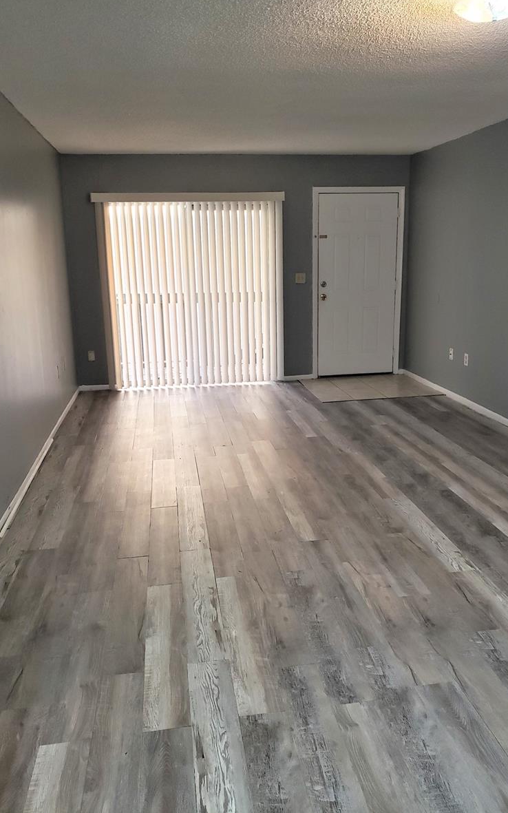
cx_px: 255
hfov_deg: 44.5
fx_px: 620
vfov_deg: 66.5
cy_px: 405
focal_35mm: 28
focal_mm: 4.3
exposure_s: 1/60
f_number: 2.4
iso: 320
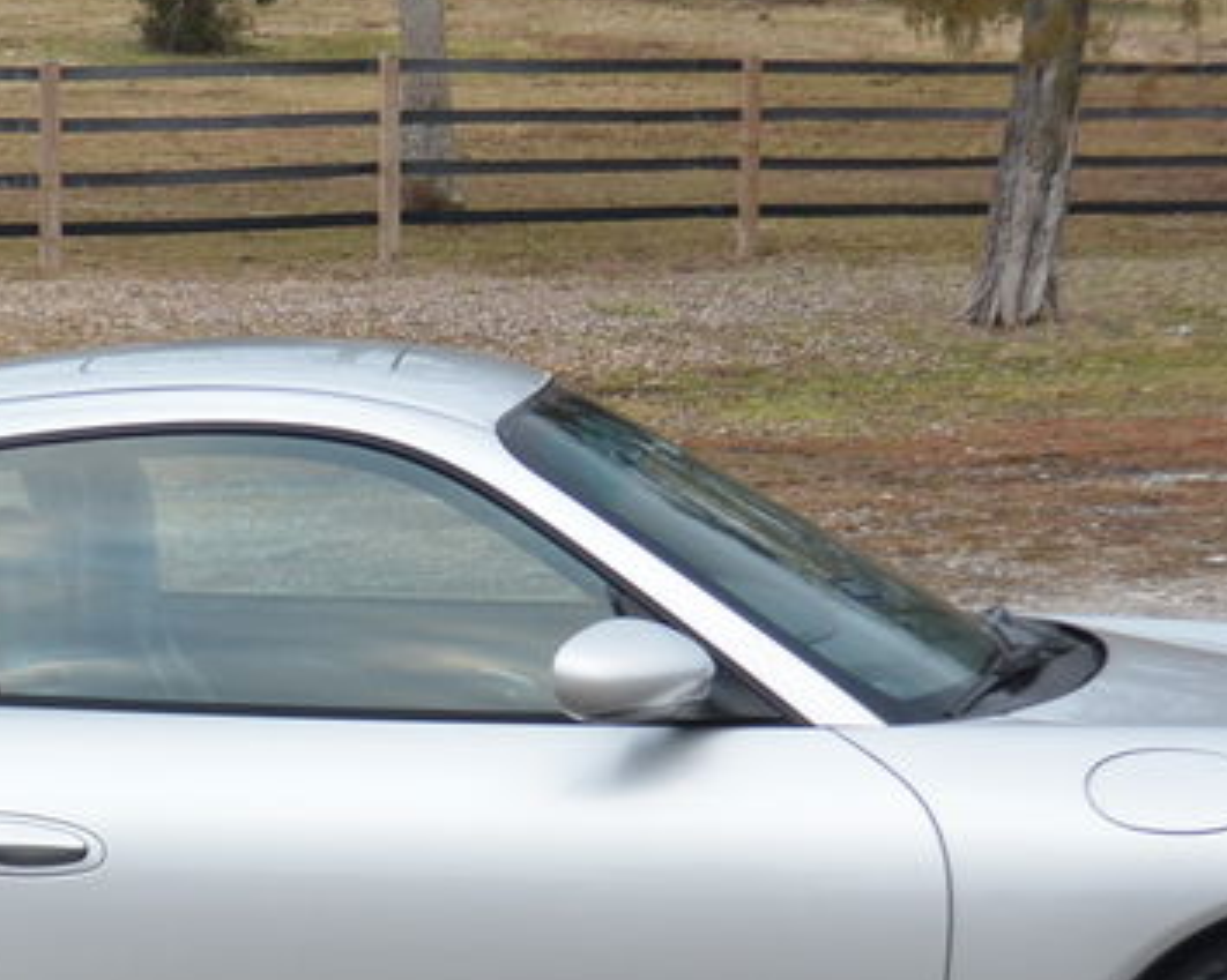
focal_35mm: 130
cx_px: 360
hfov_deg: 14.8
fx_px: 4720
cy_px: 596
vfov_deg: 11.9
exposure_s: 1/60
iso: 800
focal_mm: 32
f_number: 4.8
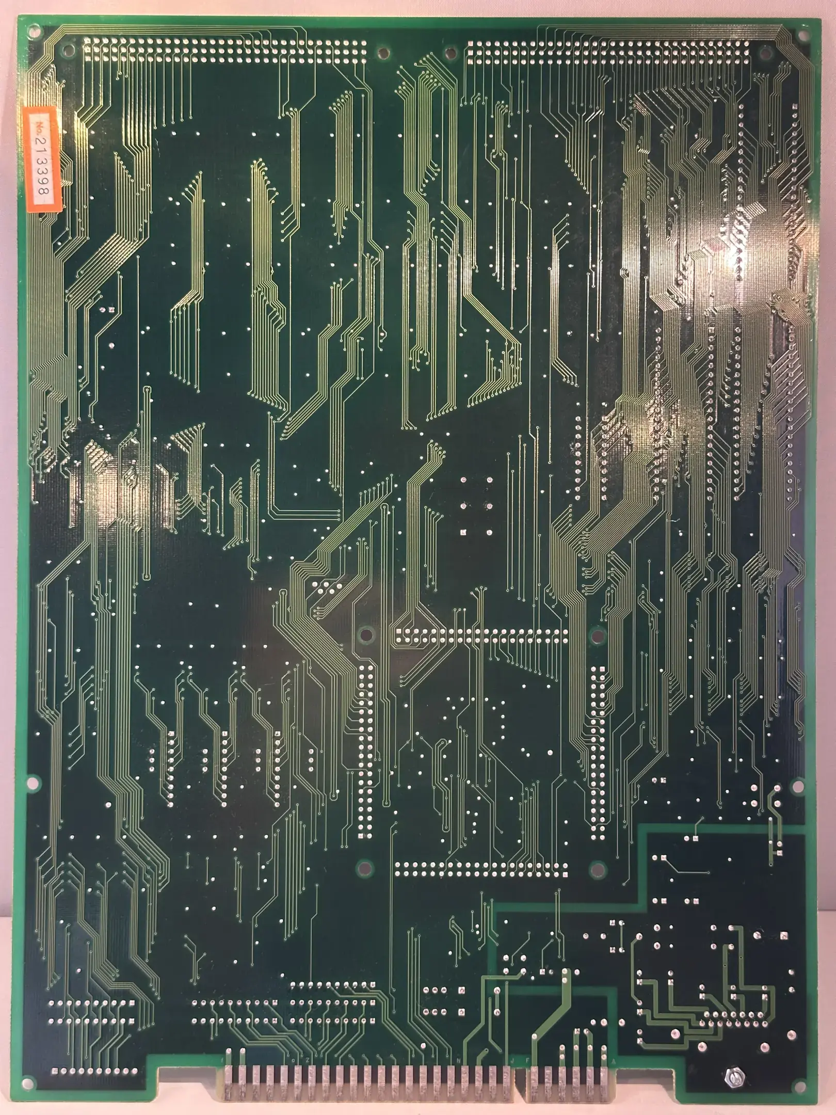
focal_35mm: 48
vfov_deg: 39.7
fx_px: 1546
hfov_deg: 30.3
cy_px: 558
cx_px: 418
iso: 160
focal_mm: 6.86
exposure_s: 1/50
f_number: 1.78
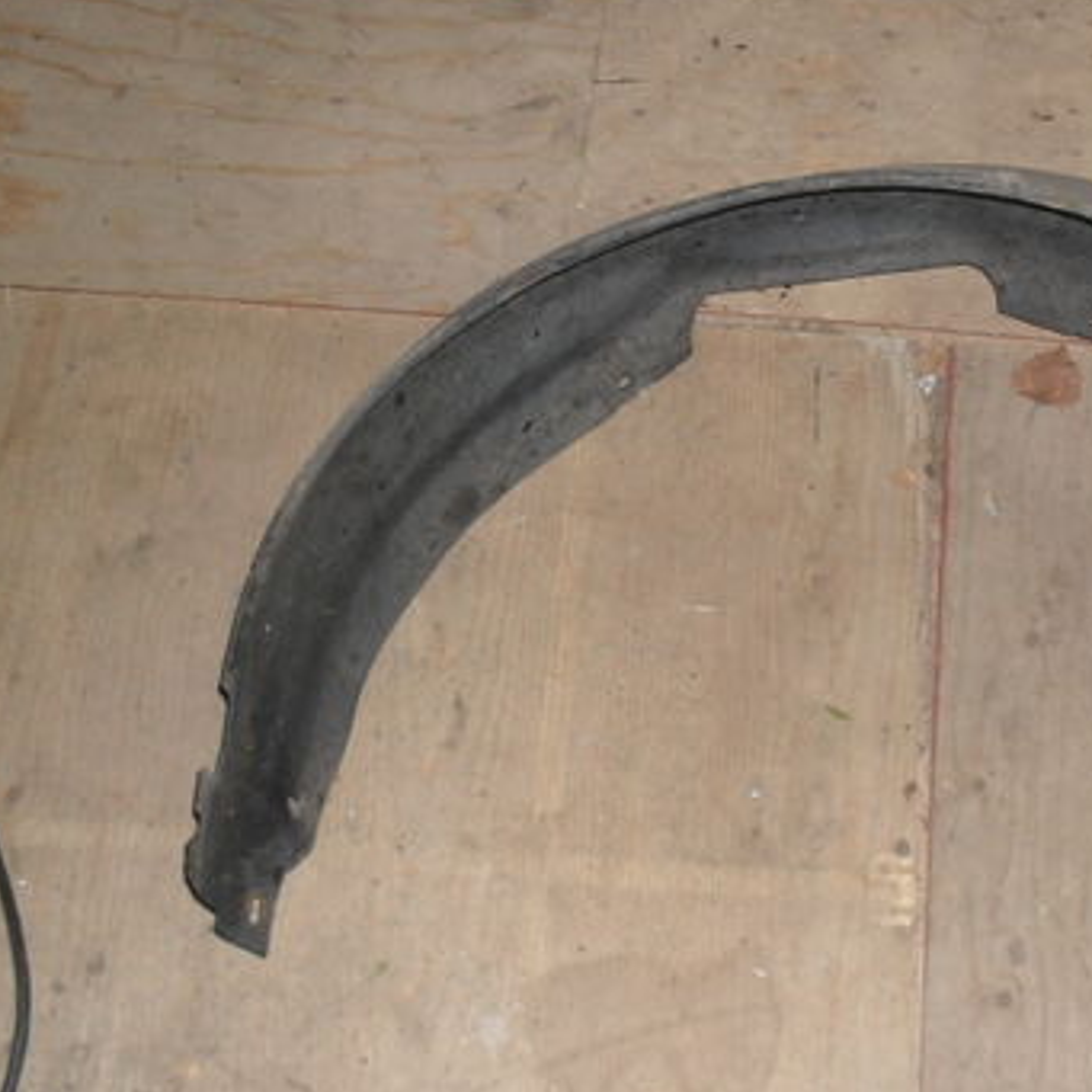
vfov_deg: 29.5
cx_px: 932
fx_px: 2070
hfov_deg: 28.7
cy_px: 618
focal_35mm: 58
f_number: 3.2
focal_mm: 6.3
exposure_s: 1/45
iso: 200
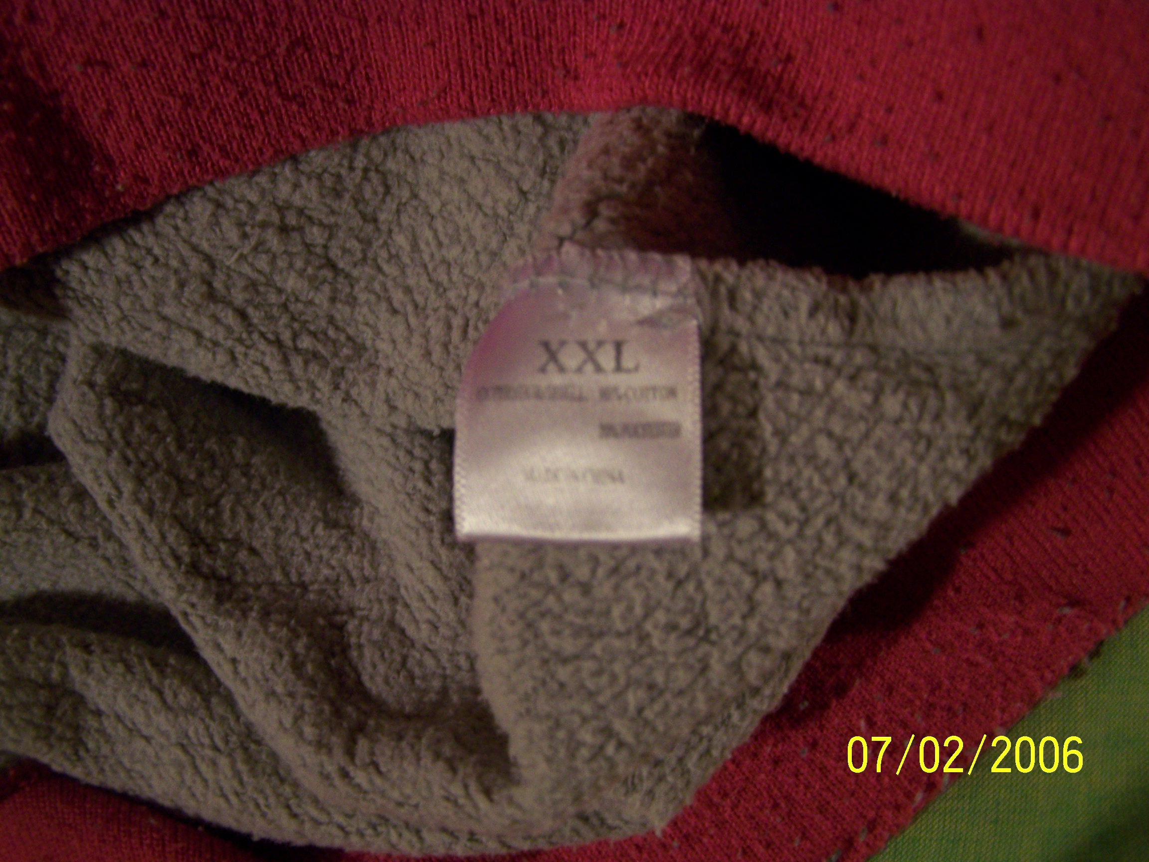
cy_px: 431
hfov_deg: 49.0
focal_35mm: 38
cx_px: 574
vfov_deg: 37.7
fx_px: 1261
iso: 160
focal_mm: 6.3
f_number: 2.8
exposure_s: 1/8
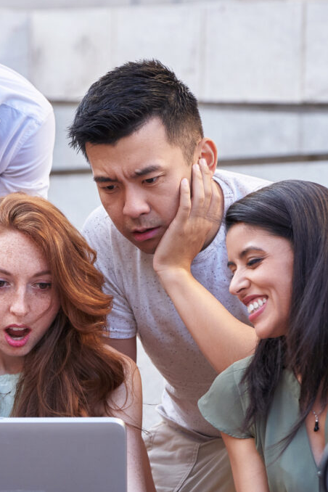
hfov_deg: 7.0
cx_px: -4
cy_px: 245
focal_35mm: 195
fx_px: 2665
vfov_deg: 10.5
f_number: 6.3
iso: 800
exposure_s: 1/200
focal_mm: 129
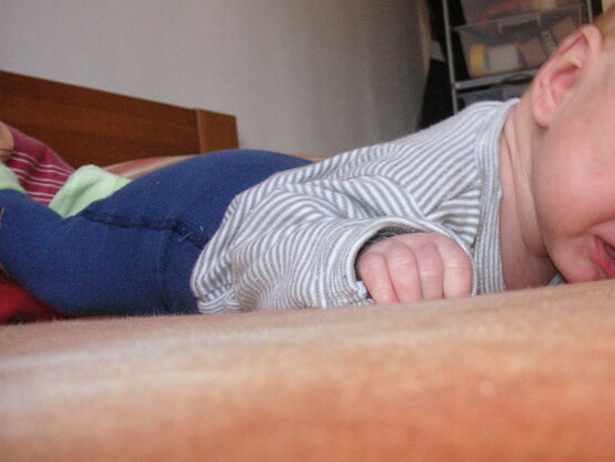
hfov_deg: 35.7
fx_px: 942
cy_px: 214
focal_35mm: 53
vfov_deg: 27.5
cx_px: 424
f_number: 2.8
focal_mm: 6.1
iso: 160
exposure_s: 1/45
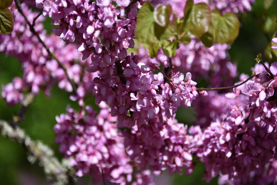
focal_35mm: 300
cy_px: 92
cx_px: 138
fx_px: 2309
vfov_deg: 4.6
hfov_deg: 6.9
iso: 160
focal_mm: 300
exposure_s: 1/640
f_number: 5.6
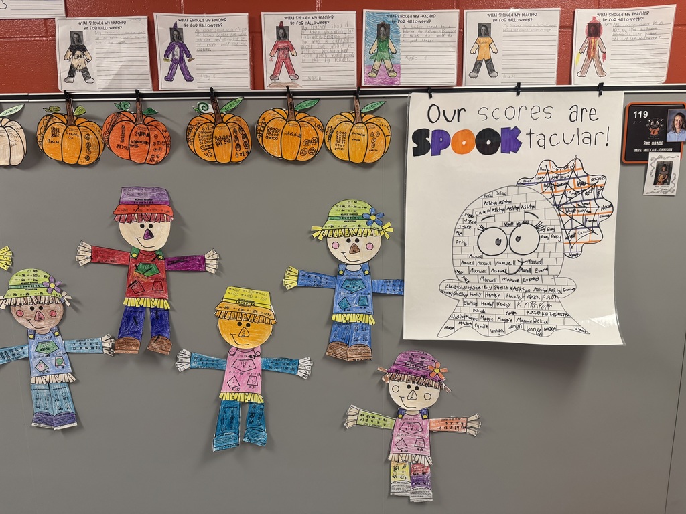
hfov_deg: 71.6
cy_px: 257
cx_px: 343
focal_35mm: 24
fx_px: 476
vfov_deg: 56.8
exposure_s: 1/120
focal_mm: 6.76
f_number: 1.78
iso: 160
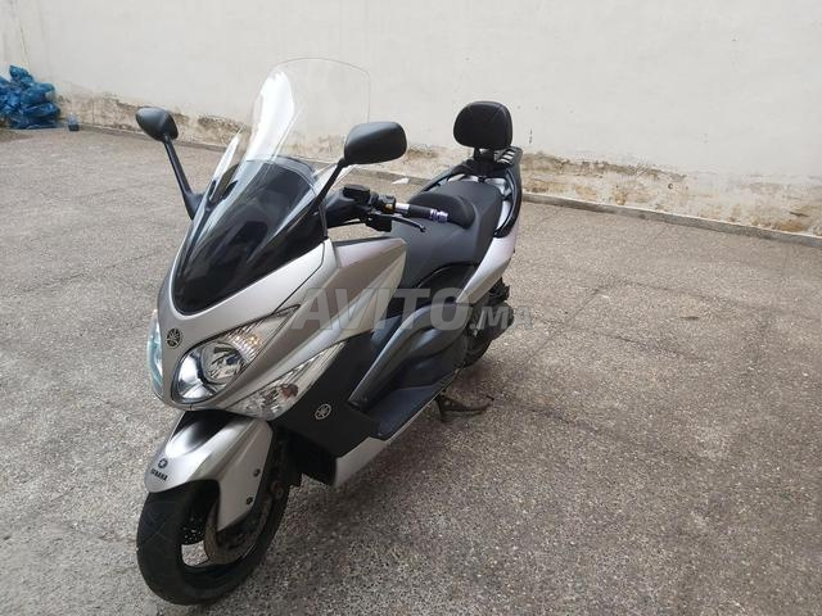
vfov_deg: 53.1
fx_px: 617
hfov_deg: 67.3
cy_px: 308
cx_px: 411
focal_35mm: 26
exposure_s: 1/446
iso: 64
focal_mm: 3.92
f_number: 1.7
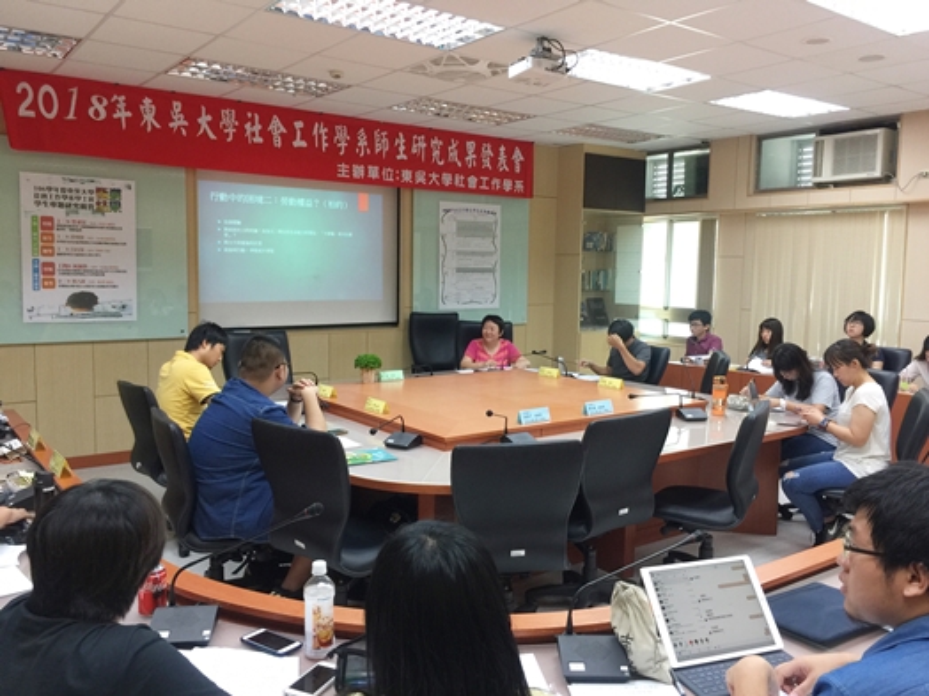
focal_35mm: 29
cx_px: 464
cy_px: 348
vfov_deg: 48.2
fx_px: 778
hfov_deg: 61.7
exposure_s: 1/30
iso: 50
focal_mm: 4.15
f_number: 2.2
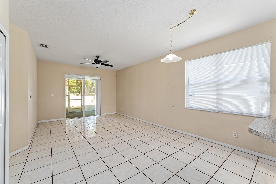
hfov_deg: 100.8
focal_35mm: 15
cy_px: 92
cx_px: 138
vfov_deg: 77.7
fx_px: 114
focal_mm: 14.9
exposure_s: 1/10
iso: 250
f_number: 7.1
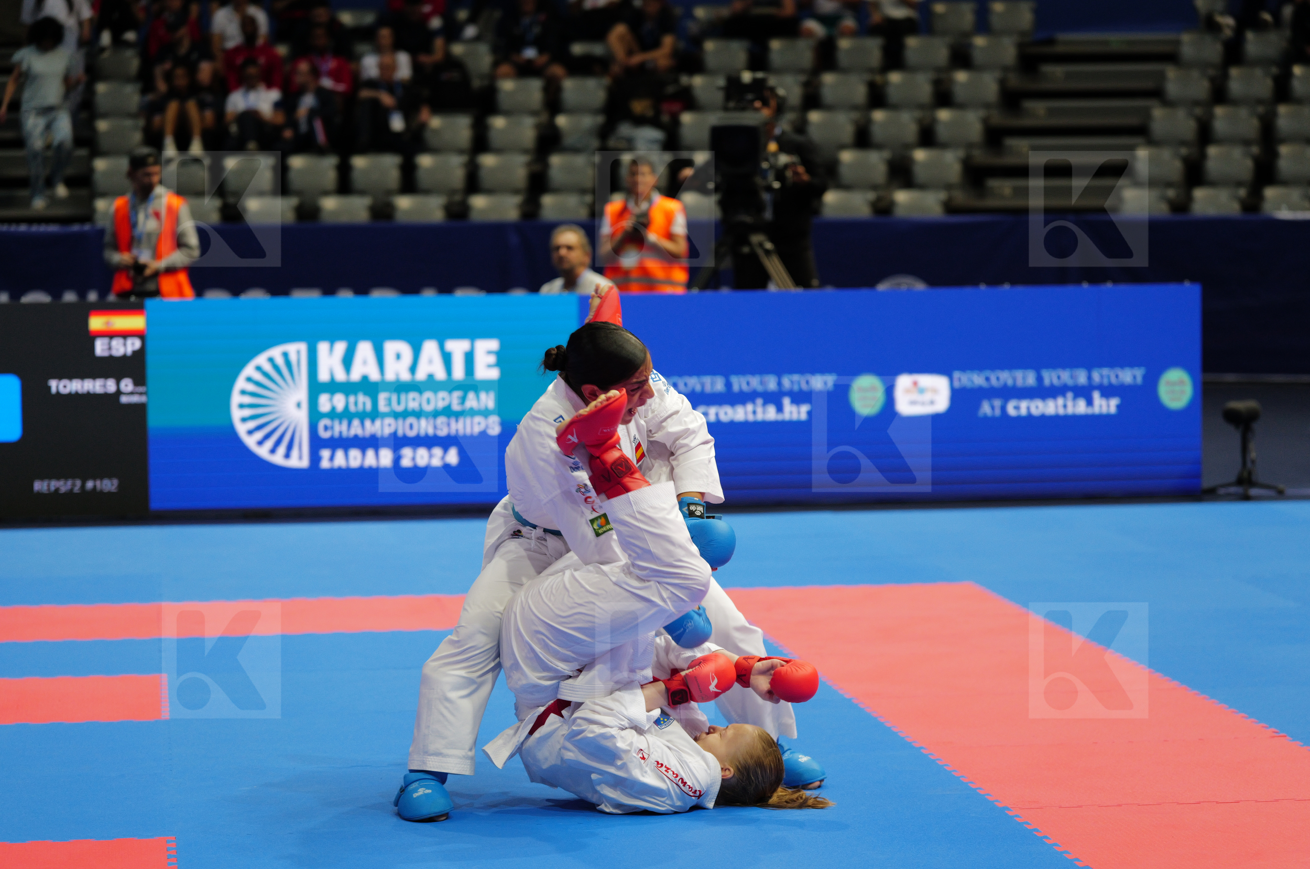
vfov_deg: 13.5
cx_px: 655
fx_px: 3669
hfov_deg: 20.2
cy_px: 434
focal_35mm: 101
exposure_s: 1/1000
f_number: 2.8
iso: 2000
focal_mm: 101
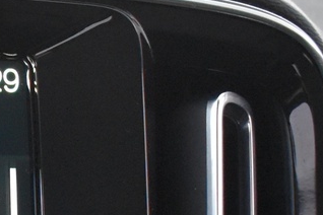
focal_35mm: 153
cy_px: 413
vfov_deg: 8.5
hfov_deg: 12.2
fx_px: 1373
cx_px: -285
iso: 3200
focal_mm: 20
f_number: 3.5
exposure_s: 1/20
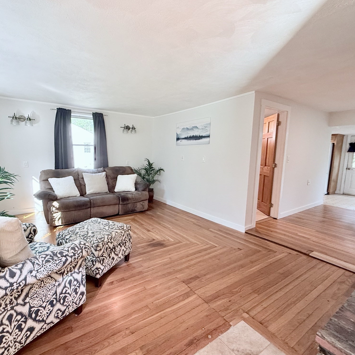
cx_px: 154
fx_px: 197
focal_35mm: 17
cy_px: 179
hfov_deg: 83.5
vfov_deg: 84.0
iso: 250
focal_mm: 2.22
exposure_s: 1/99
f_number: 2.2
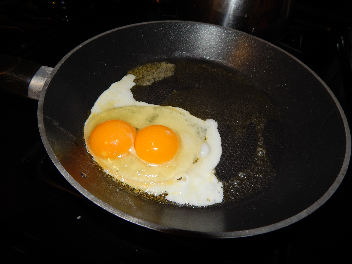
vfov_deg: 58.9
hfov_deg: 73.9
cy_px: 132
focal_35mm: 23
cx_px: 176
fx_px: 234
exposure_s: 1/30
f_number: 3
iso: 200
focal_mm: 4
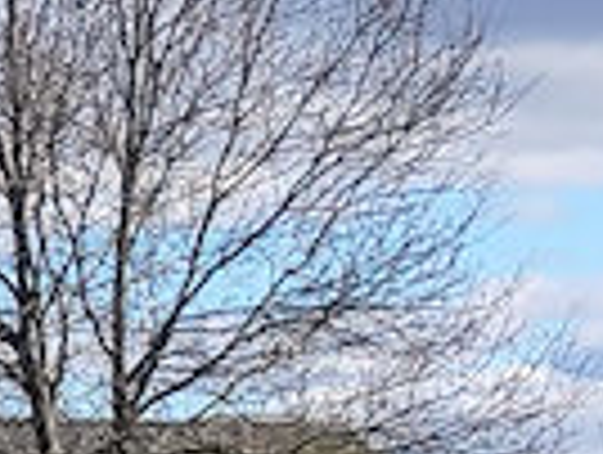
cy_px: 153
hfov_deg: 19.9
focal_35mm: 74
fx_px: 1291
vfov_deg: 19.9
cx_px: -454
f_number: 1.9
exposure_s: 1/1713
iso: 100
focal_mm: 3.94
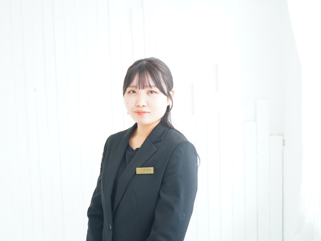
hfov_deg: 50.0
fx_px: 343
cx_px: 140
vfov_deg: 38.7
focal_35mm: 37
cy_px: 120
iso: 800
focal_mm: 34
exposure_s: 1/160
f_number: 2.8
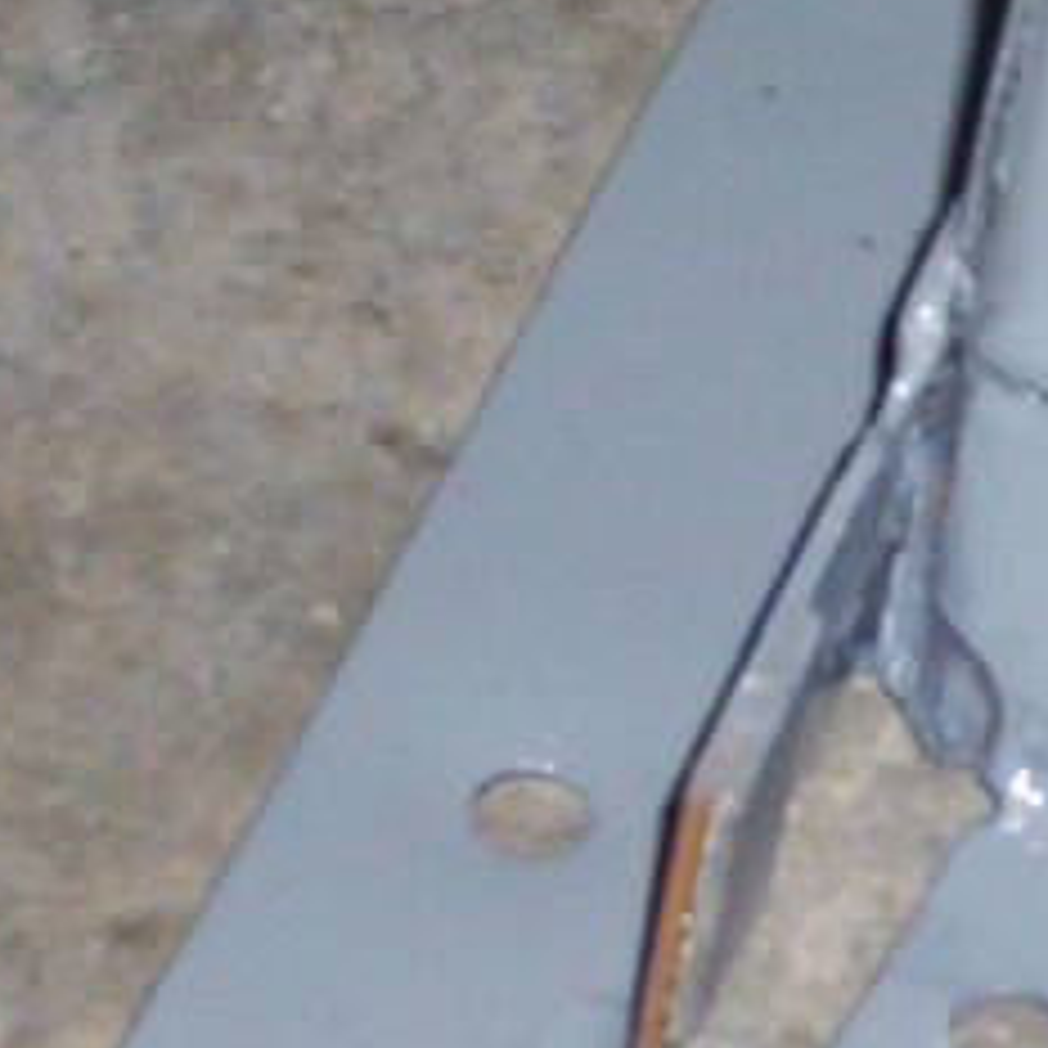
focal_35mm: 308
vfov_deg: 5.7
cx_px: 1547
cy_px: 776
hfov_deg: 5.6
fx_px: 10550
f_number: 4.07
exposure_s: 1/108
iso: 140
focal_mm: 13.24
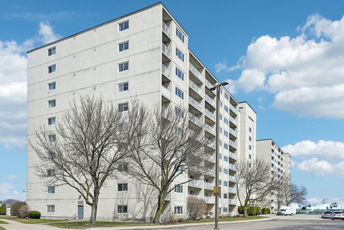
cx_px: 172
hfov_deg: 65.5
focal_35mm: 28
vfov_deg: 46.4
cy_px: 115
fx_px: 268
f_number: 8
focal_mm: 28
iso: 400
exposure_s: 1/2000
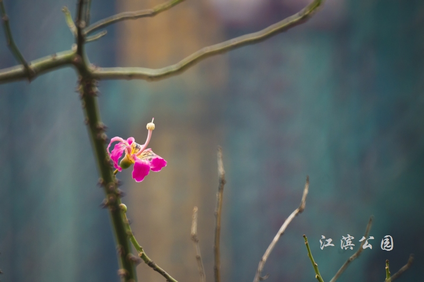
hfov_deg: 2.8
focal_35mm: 750
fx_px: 8826
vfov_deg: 1.8
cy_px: 141
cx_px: 212
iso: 800
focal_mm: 500
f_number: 8
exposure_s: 1/500
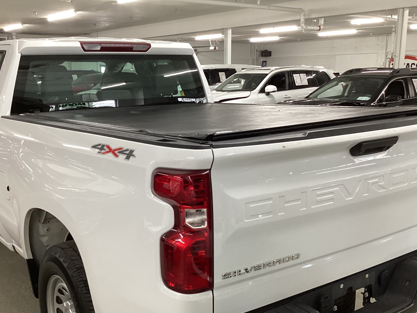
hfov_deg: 45.7
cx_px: 183
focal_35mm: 41
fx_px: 494
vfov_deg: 35.0
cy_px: 193
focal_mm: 3.3
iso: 160
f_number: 2.4
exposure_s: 1/50
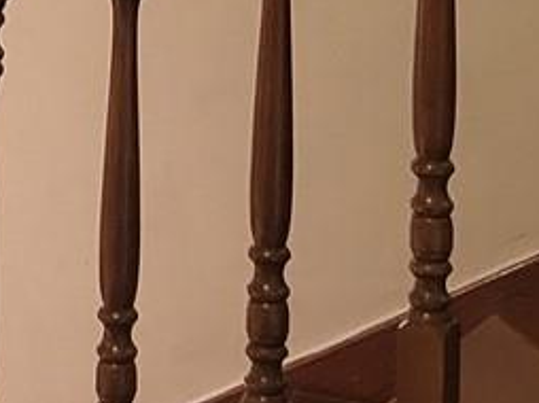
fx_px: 2551
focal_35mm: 164
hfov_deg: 11.9
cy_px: -414
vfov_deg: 8.5
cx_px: 6
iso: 640
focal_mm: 5.4
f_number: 1.8
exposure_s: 1/40
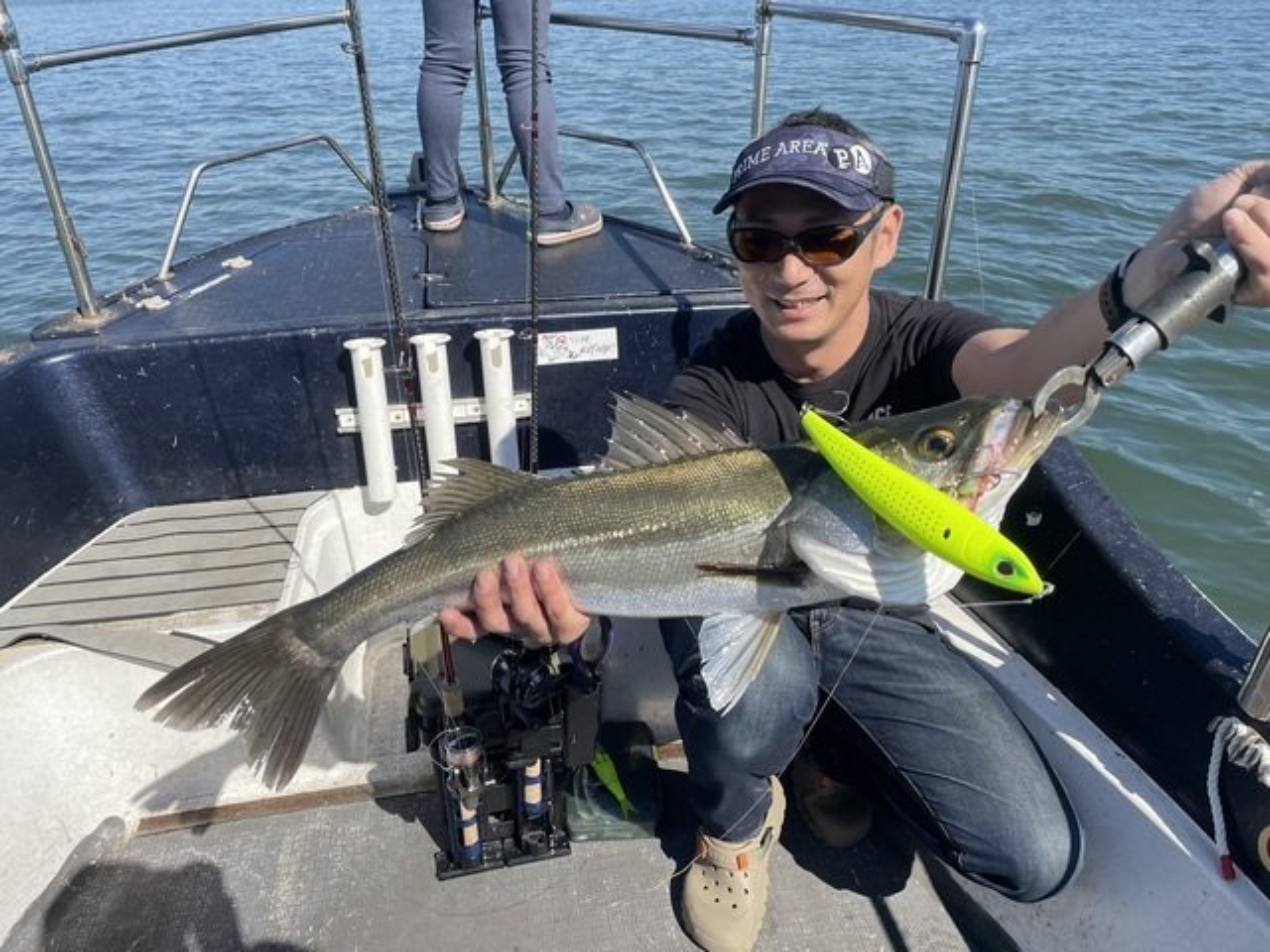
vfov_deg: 53.1
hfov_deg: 67.3
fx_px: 954
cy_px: 476
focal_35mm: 26
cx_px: 635
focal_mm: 4.2
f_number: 1.6
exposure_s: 1/2304
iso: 32
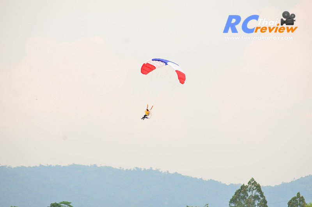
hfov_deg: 8.6
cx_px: 156
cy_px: 104
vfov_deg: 5.7
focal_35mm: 240
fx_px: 2075
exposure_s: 1/320
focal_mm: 160
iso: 400
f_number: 7.1
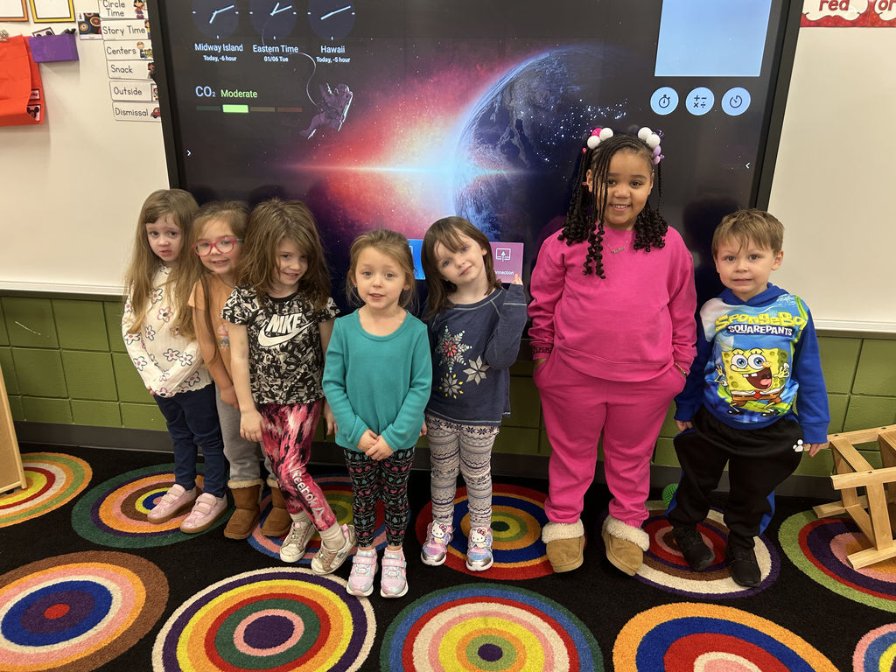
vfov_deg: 53.1
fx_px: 673
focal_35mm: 26
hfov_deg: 67.3
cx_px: 448
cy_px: 336
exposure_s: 1/60
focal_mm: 5.7
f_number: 1.5
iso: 125
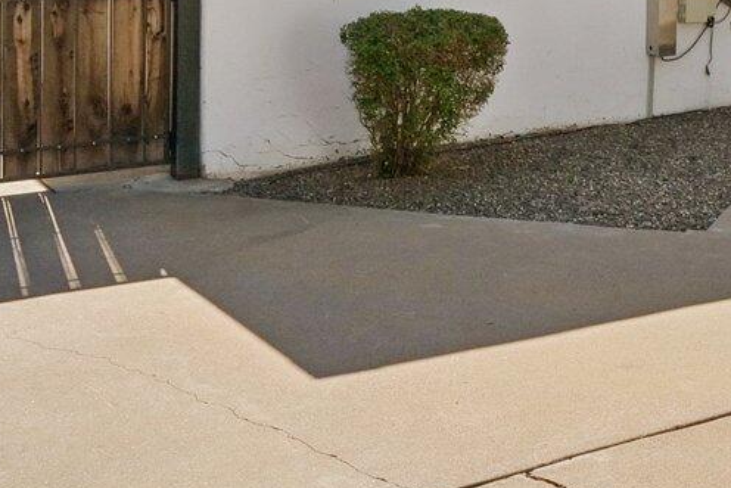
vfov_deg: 19.8
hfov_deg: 28.8
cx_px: 707
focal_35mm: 66
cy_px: -45
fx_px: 1340
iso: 400
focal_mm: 16
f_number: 8
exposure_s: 1/1300
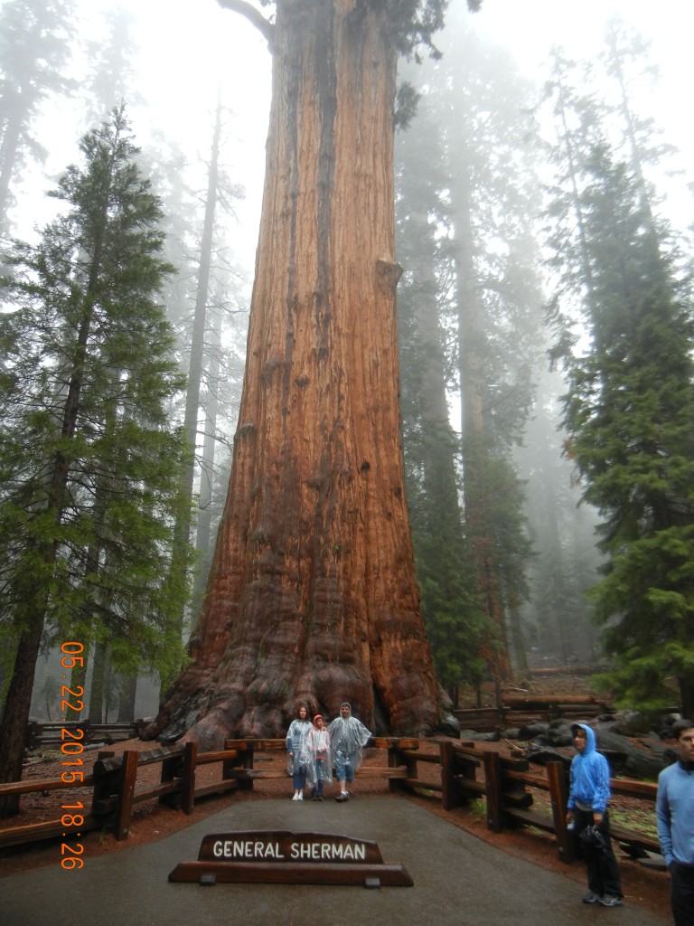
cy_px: 463
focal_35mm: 30
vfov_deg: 60.0
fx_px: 802
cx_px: 347
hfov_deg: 46.8
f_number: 3.5
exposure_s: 1/60
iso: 194
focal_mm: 5.4
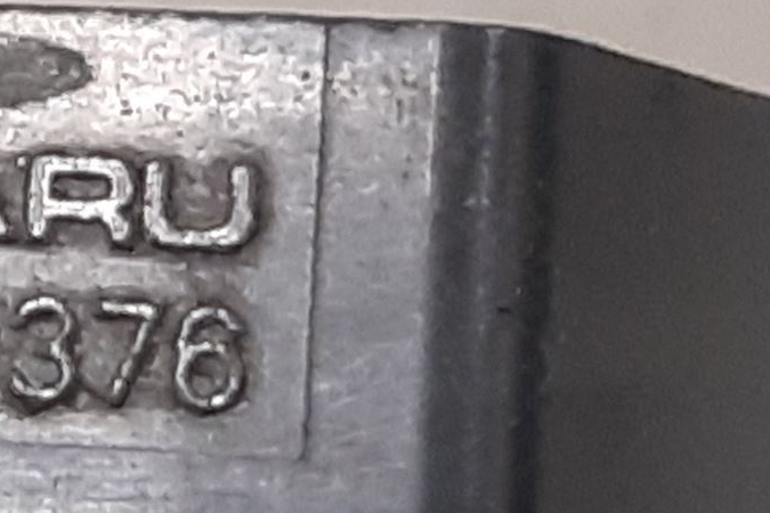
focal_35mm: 82
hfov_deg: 20.9
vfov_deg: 16.6
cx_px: -396
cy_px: 350
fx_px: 1754
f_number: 1.7
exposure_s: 1/50
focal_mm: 3.93
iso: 200
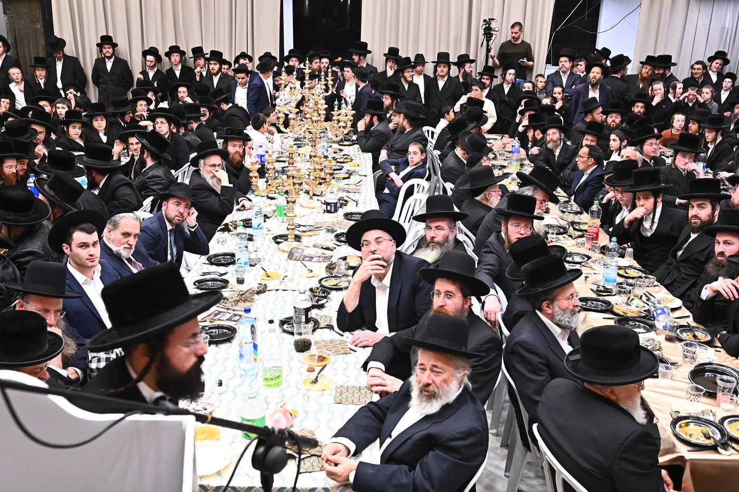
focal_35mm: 36
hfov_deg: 53.1
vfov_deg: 36.9
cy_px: 246
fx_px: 739
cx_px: 370
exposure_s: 1/160
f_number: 6.3
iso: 3200
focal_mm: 36
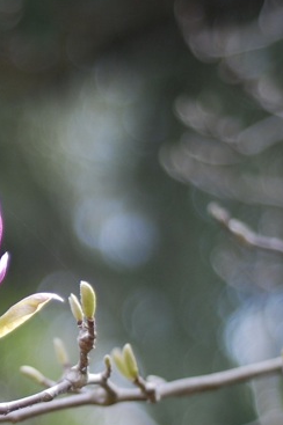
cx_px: -132
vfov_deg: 12.5
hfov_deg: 8.2
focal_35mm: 164
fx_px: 1937
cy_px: 289
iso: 250
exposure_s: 1/1250
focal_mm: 50
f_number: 1.8
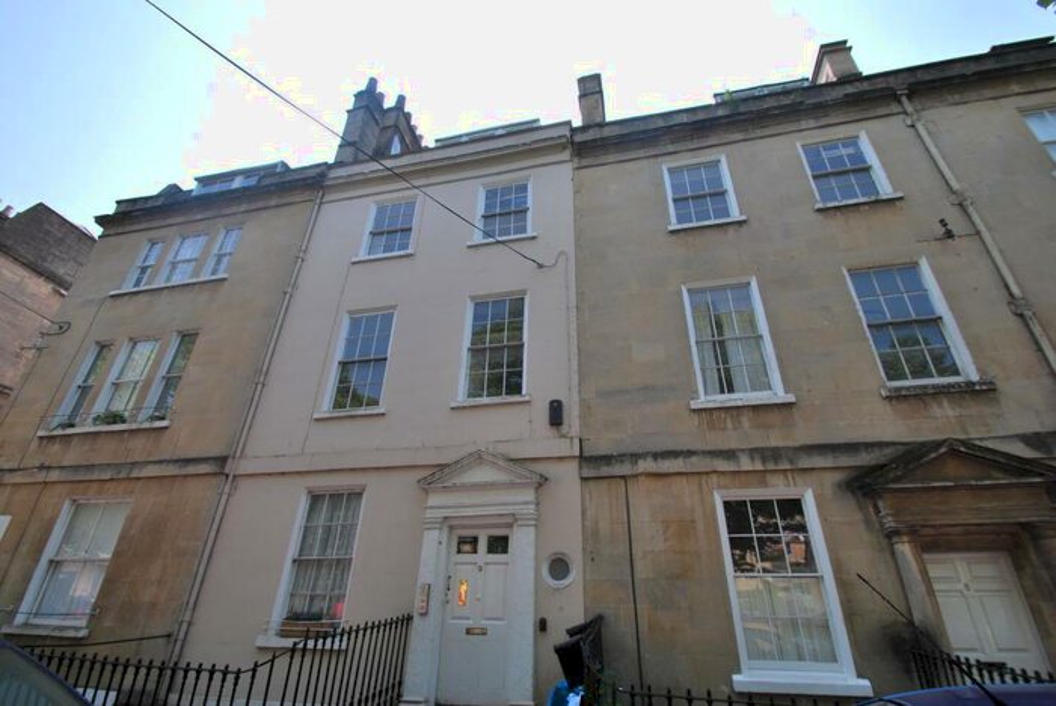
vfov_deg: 77.4
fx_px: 440
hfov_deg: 100.3
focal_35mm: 15
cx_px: 528
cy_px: 353
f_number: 7.1
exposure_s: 1/200
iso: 100
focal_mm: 10
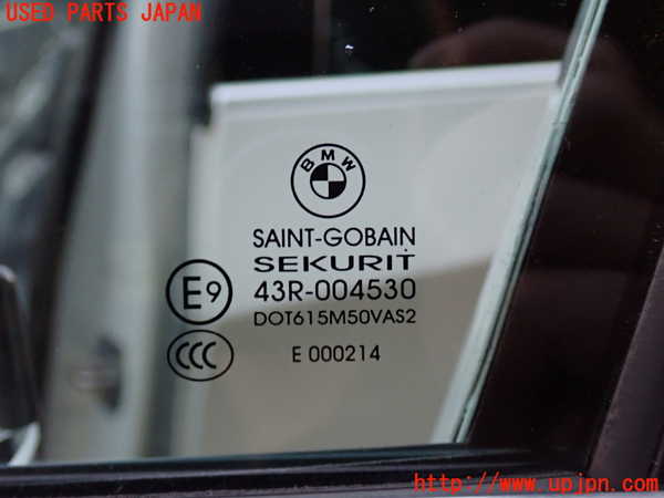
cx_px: 332
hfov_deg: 42.9
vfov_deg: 32.9
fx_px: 844
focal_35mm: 44
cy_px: 249
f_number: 2.9
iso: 800
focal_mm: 7.84
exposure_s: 1/40
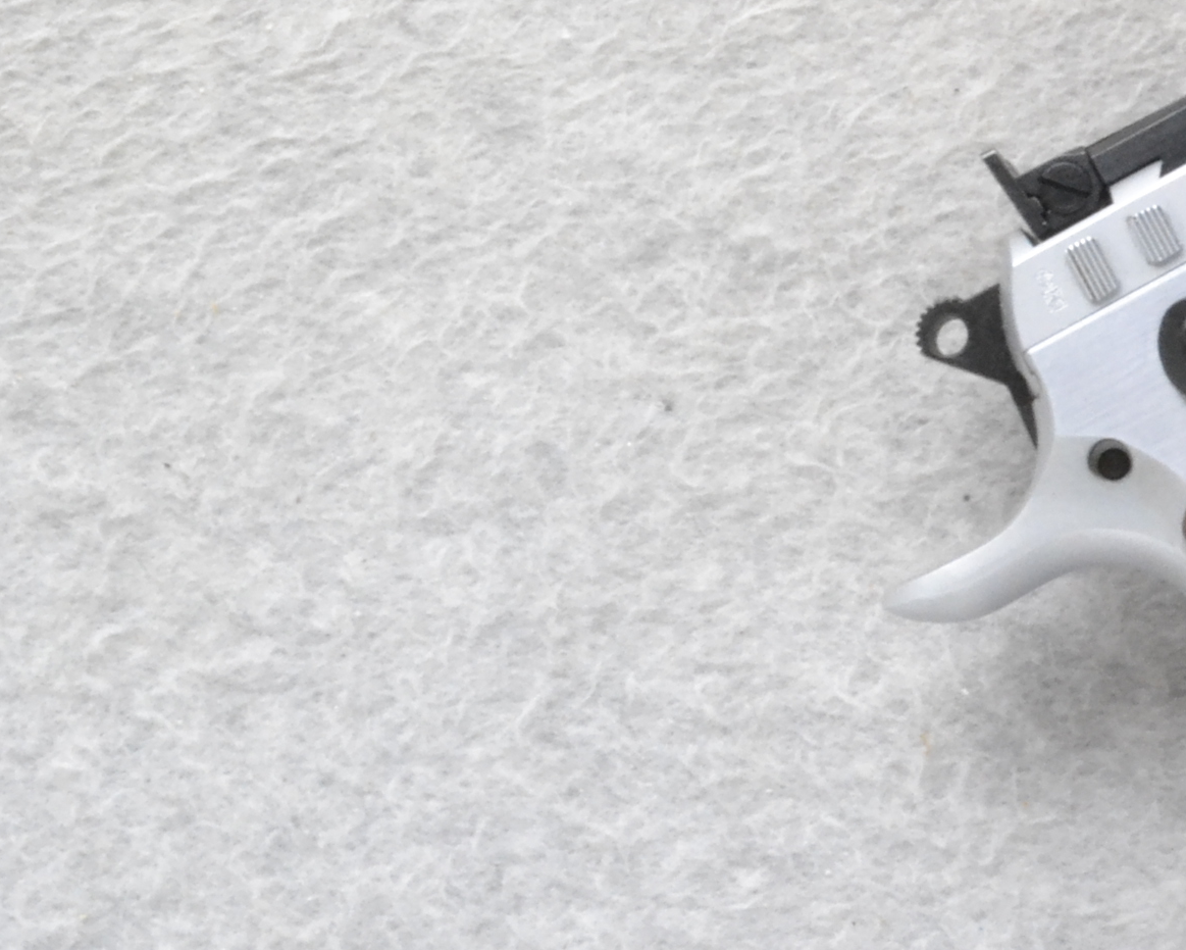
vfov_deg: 10.5
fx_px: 5140
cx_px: 1653
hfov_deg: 12.6
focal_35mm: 146
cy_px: 337
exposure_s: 1/60
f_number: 20
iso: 3200
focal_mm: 35
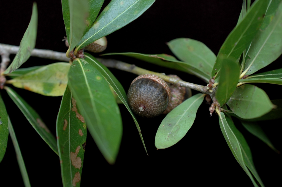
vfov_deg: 22.6
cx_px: 141
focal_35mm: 60
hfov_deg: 33.4
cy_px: 94
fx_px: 469
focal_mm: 40
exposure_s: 1/50
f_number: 4.5
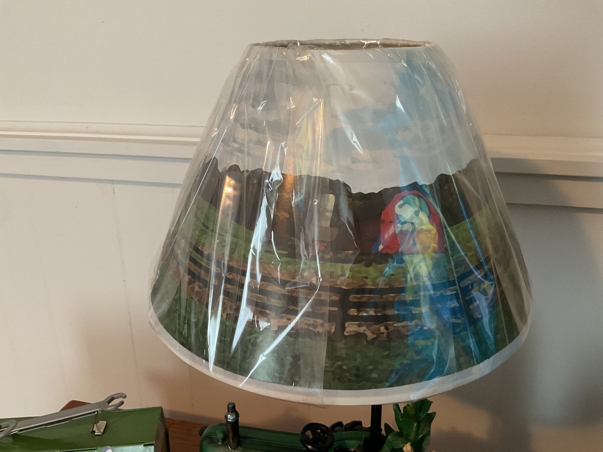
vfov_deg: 48.2
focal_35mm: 29
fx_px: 505
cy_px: 226
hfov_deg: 61.7
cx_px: 302
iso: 200
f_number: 1.8
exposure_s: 1/40
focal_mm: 3
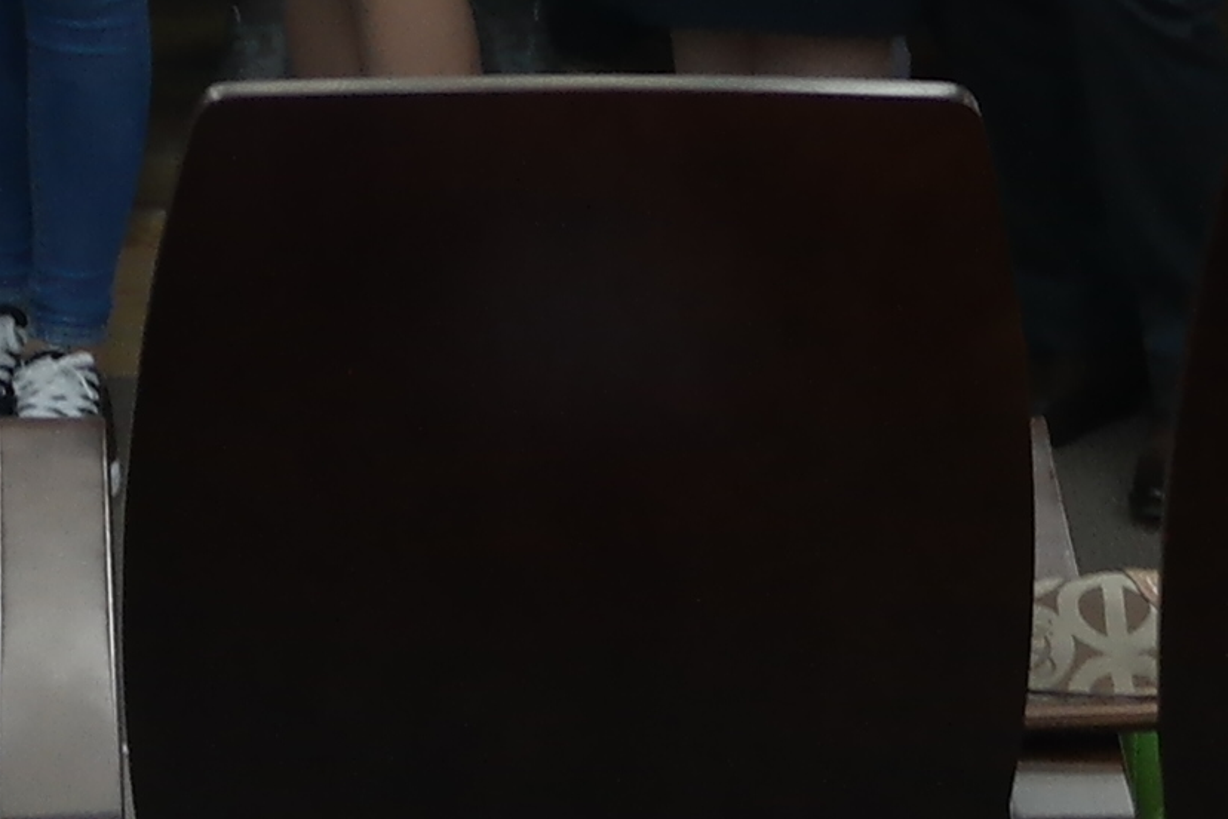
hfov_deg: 9.4
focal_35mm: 218
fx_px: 7436
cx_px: 417
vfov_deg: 5.8
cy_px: -1782
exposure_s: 1/40
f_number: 3.5
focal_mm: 22
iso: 800
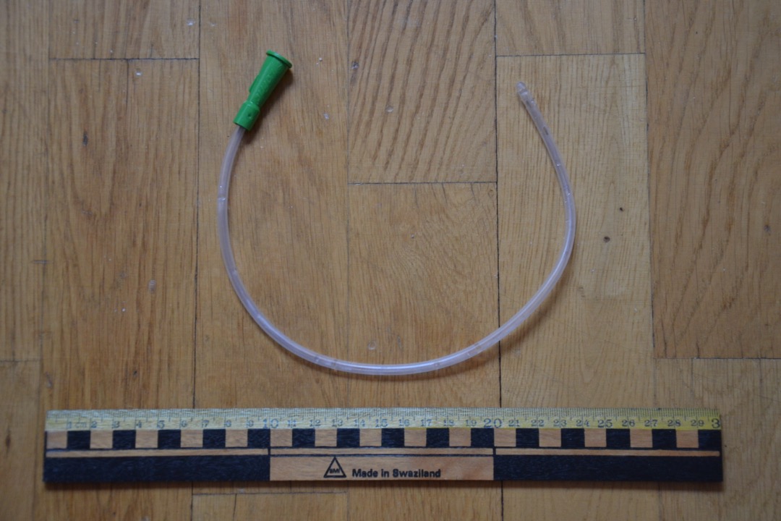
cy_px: 260
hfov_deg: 28.1
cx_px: 390
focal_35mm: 72
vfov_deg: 18.9
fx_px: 1562
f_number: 4.8
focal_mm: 48
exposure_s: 1/30
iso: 1400
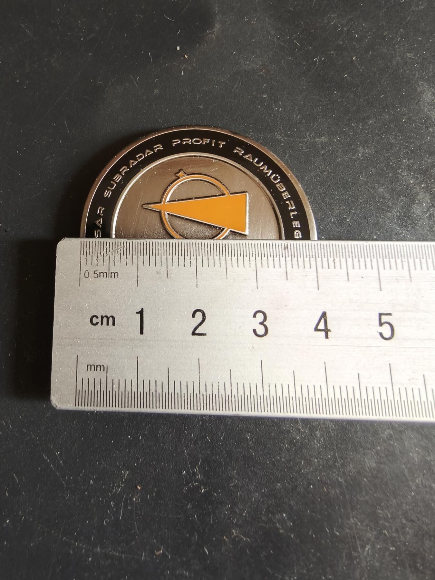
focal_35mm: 23
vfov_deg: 73.9
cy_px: 290
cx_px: 218
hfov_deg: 58.9
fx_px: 385
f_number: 2
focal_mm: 2.32
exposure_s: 1/50
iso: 500
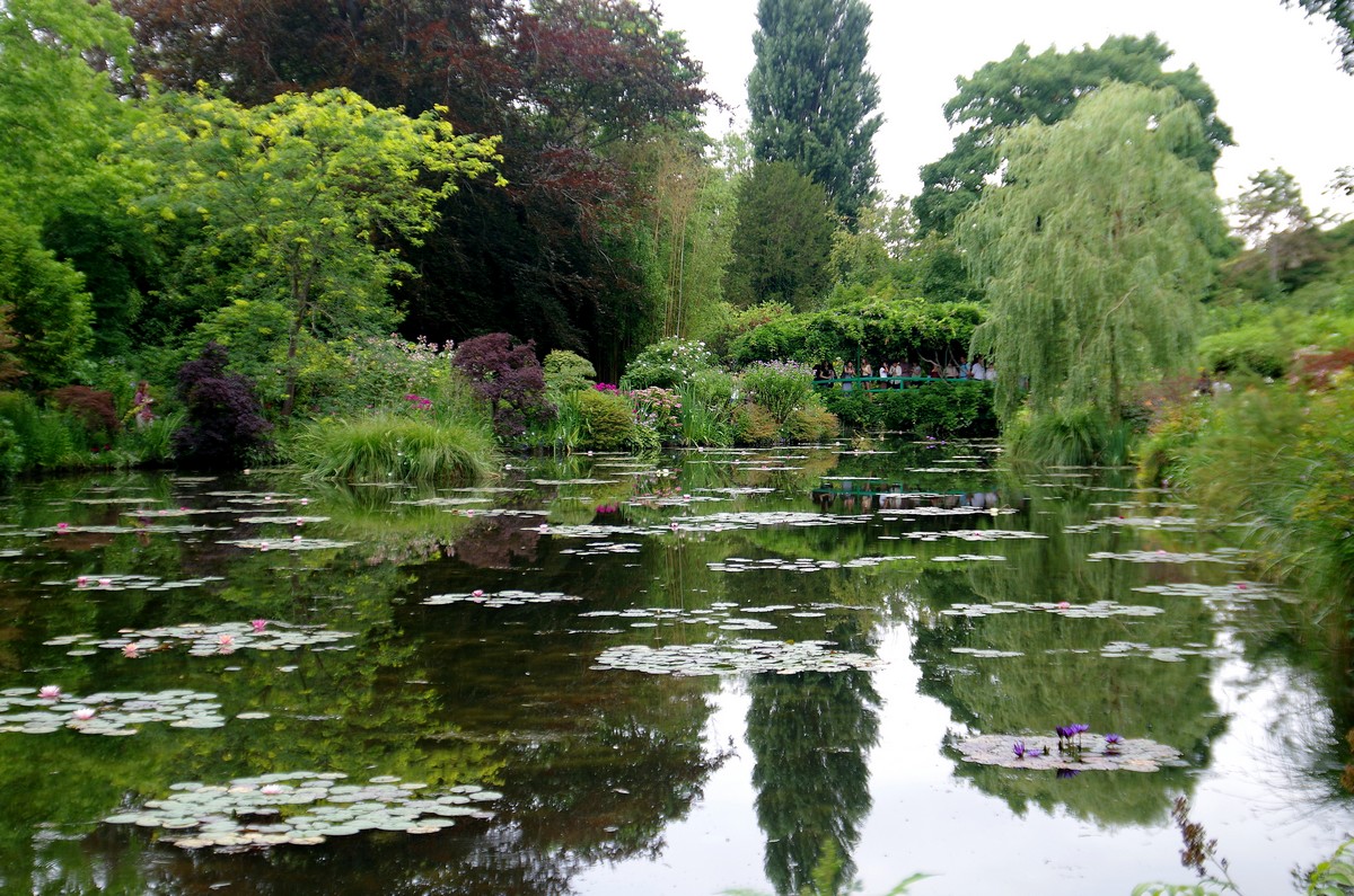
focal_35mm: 75
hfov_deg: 27.0
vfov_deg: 18.1
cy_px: 448
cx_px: 677
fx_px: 2815
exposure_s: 1/200
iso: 100
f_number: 4
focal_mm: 50
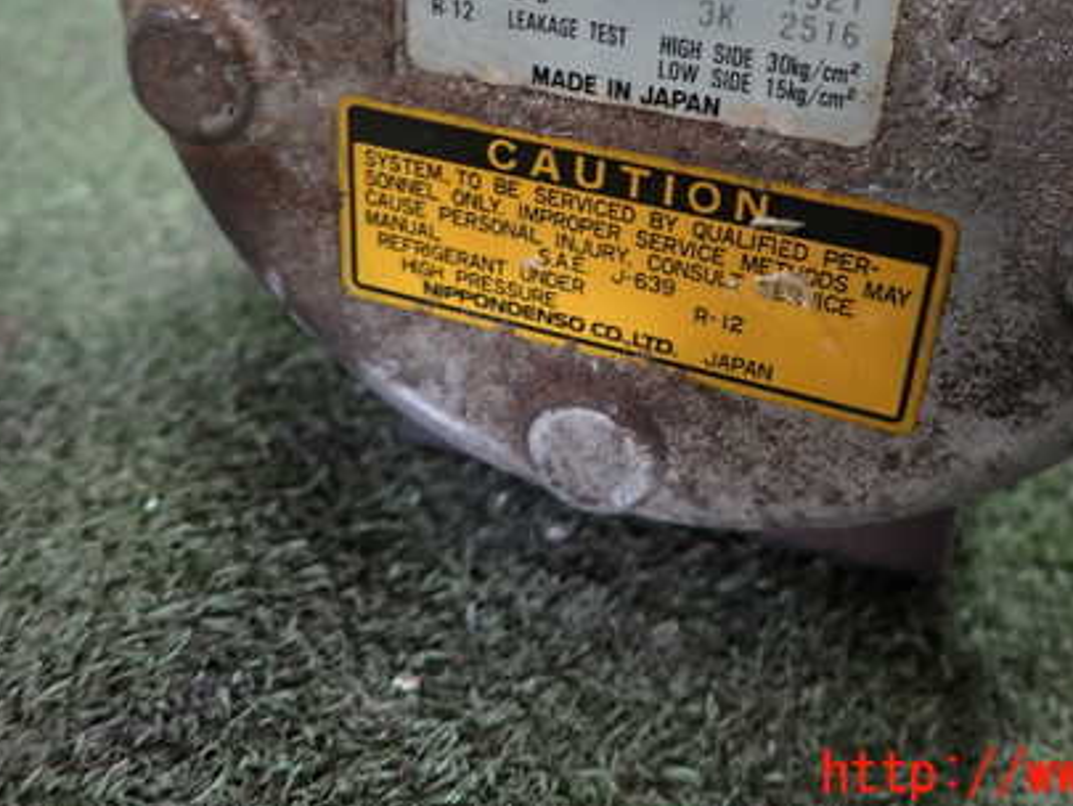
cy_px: 212
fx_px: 1147
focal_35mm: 37
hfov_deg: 49.9
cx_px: 625
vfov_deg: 37.8
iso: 320
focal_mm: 4.5
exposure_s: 1/30
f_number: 2
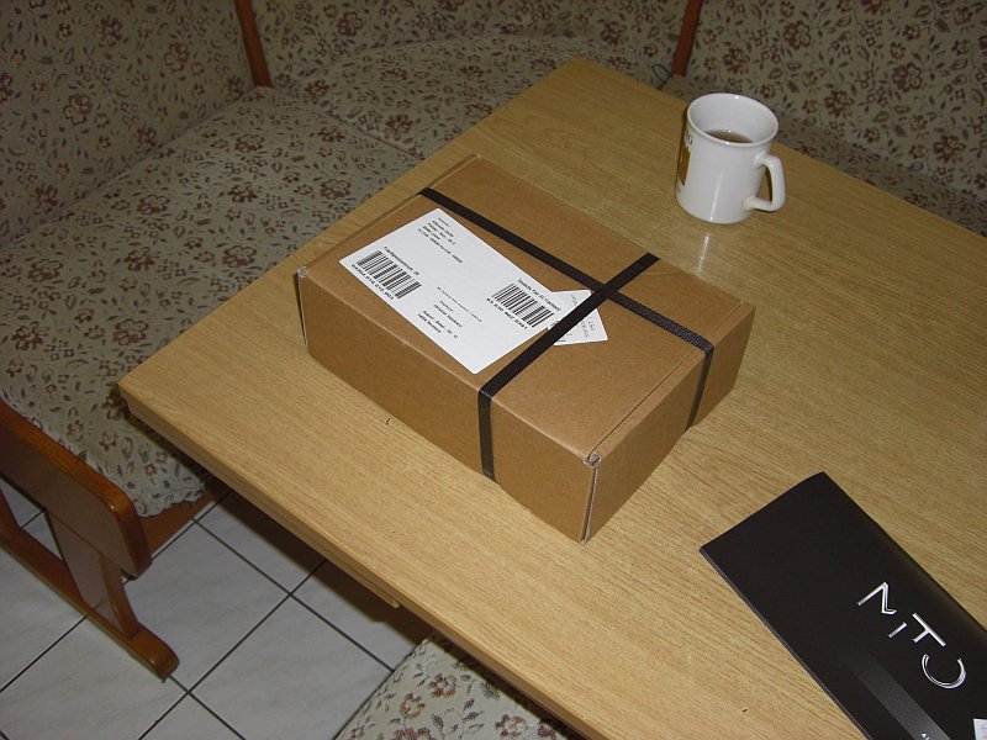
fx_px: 1083
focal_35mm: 38
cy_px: 370
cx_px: 494
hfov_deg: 49.0
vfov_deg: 37.7
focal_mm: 6.2
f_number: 2.7
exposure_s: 1/60
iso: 100
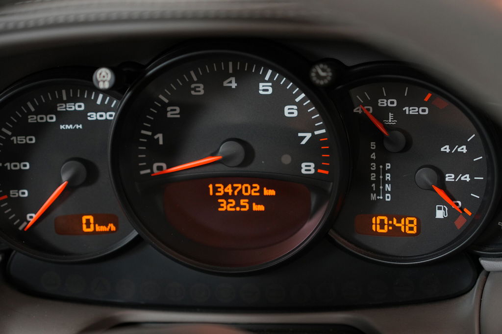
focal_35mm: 72
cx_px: 251
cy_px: 167
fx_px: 1003
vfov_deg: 18.9
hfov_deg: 28.1
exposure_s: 1/40
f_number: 2.8
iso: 400
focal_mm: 48
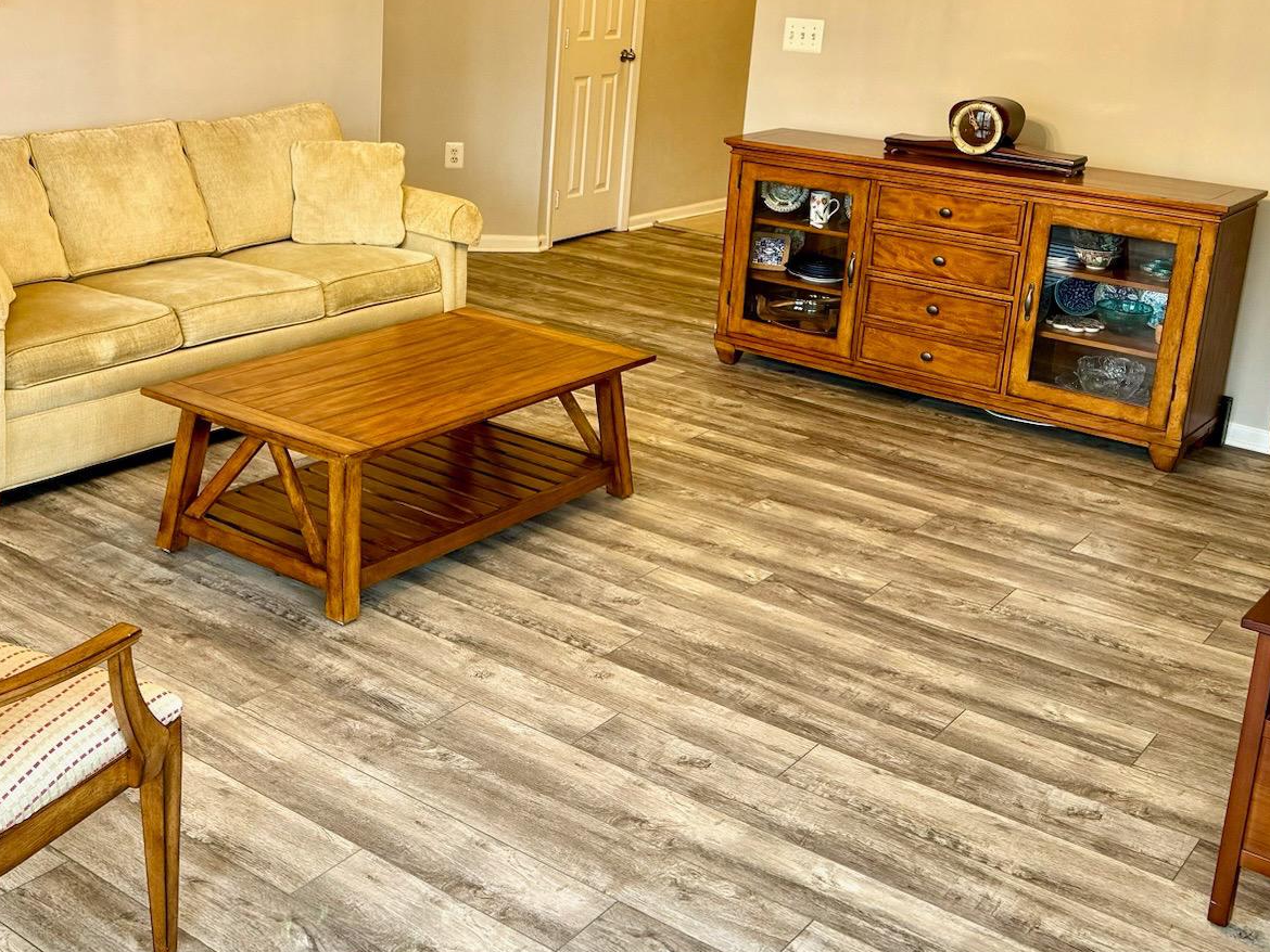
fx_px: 1541
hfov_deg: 44.5
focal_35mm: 42
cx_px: 483
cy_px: 337
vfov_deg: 34.1
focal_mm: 6.86
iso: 160
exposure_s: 1/60
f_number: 1.78
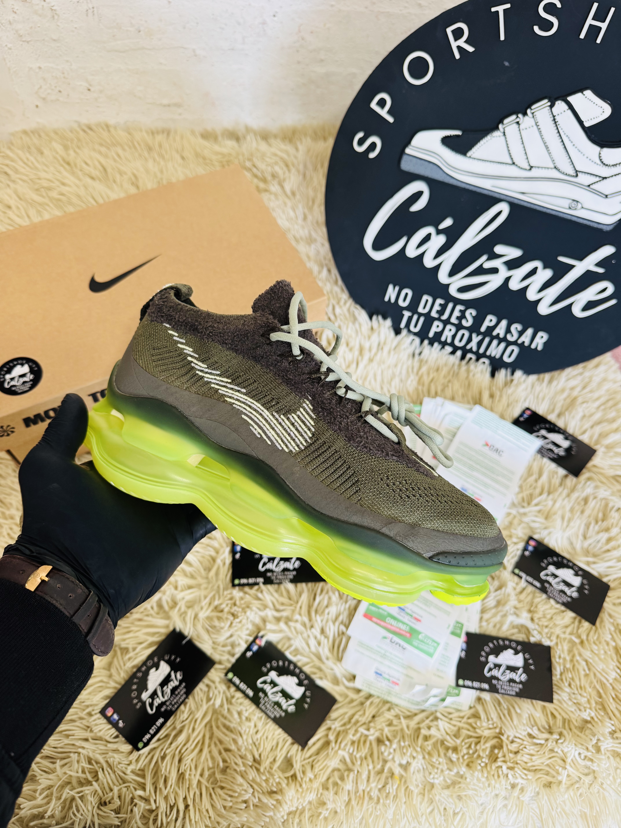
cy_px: 414
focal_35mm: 24
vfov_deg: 71.6
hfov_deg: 56.8
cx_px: 310
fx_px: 574
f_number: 1.78
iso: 160
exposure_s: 1/121
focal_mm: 6.76
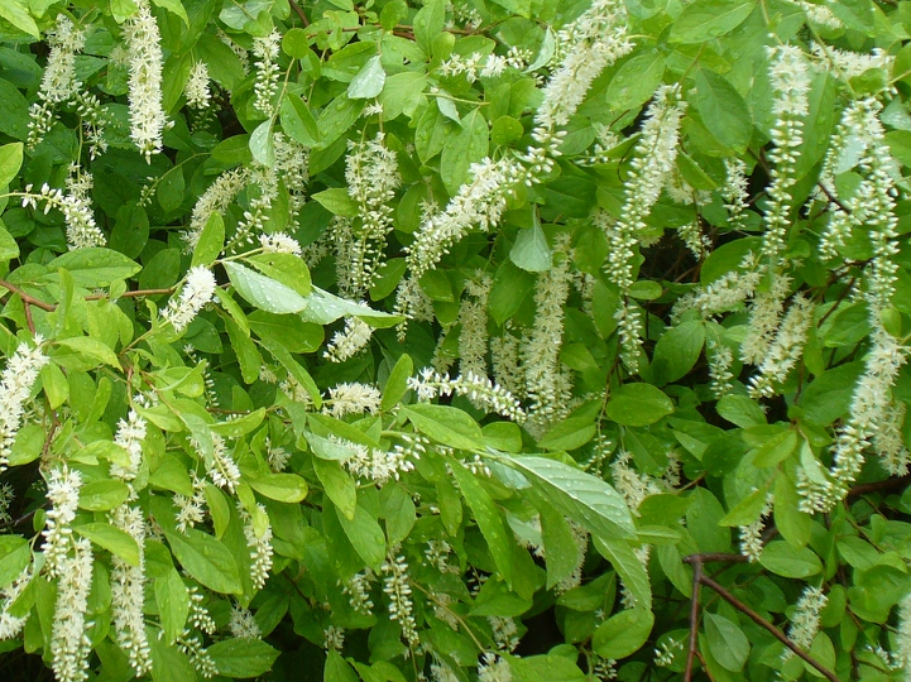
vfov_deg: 18.2
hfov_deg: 24.1
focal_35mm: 81
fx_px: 2131
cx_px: 377
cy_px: 274
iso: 80
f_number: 2.9
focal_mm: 7
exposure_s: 1/200
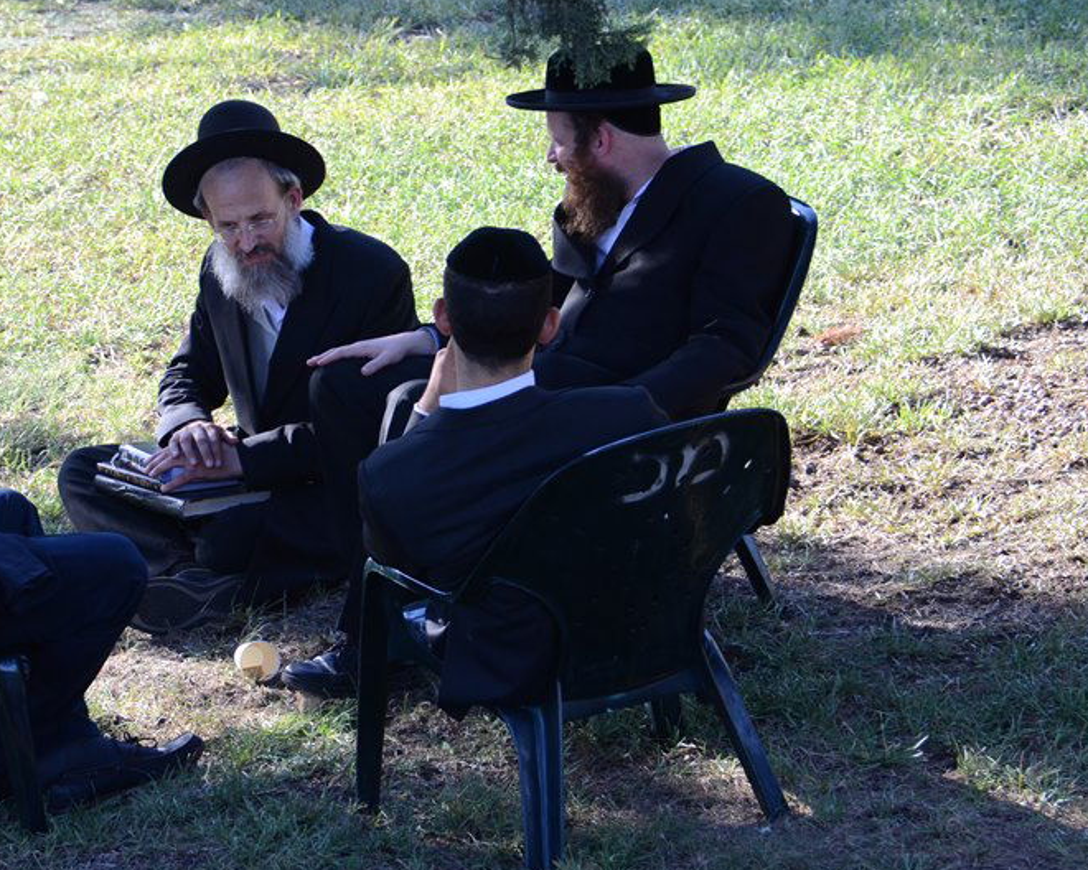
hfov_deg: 11.3
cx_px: 256
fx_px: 5474
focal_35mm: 170
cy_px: 331
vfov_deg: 9.1
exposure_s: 1/320
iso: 640
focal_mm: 78
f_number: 5.6
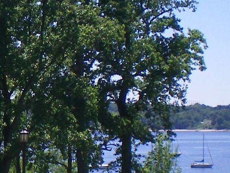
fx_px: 957
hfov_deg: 13.2
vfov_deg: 10.2
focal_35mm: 144
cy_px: 183
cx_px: -81
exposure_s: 1/500
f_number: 4.6
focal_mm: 6.3
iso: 64
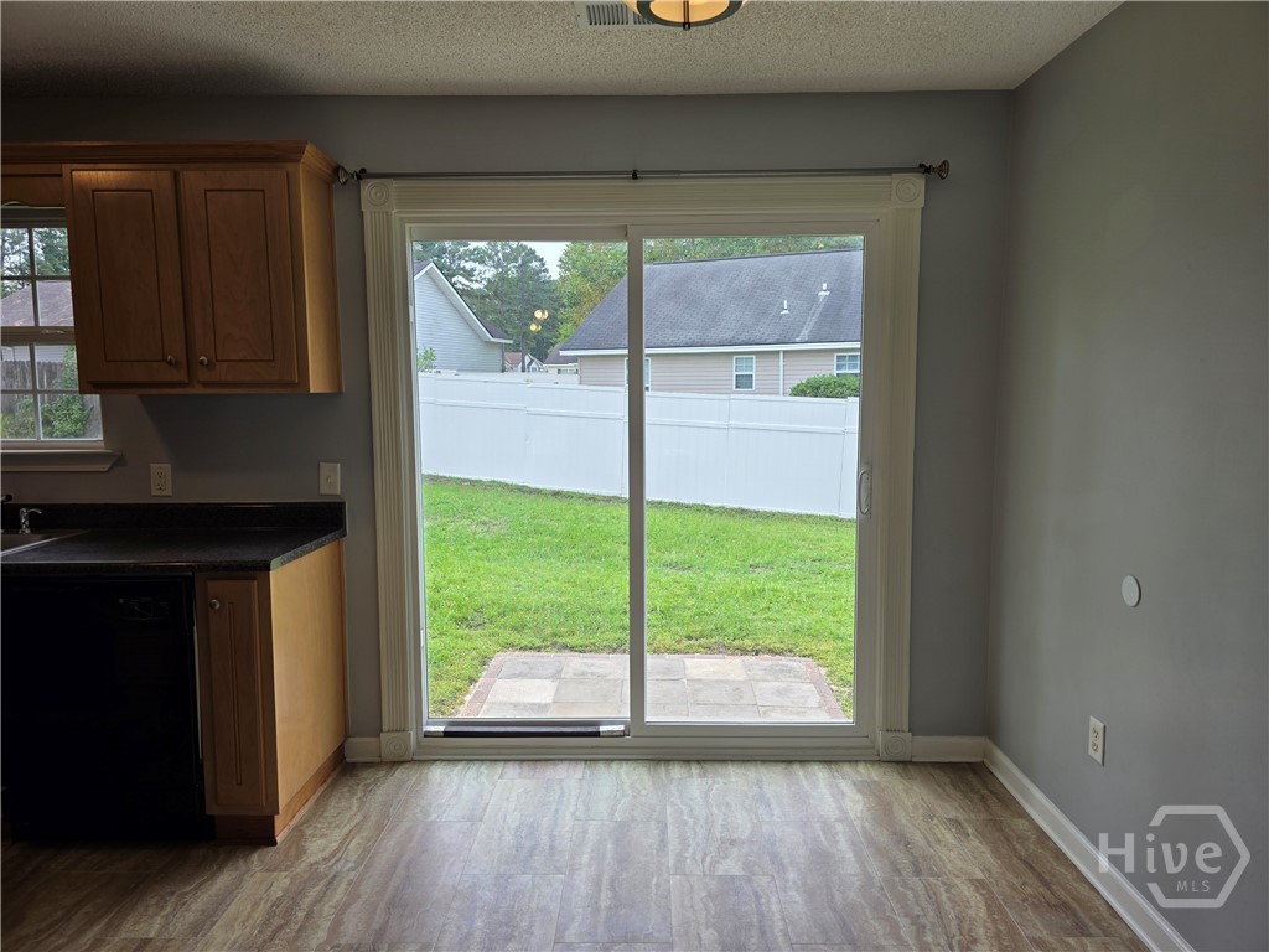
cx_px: 634
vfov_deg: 58.9
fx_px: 843
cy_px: 476
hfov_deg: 73.9
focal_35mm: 23
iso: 12
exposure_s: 1/178
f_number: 1.7
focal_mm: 6.3
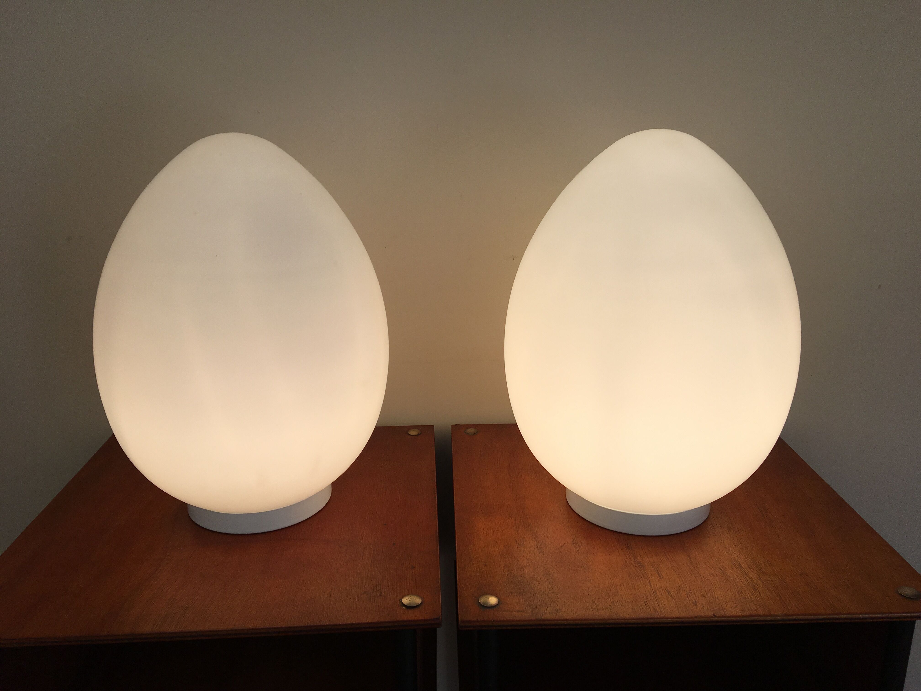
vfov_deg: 48.2
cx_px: 460
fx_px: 772
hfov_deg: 61.7
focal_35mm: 29
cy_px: 346
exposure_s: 1/587
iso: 25
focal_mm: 4.15
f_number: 2.2
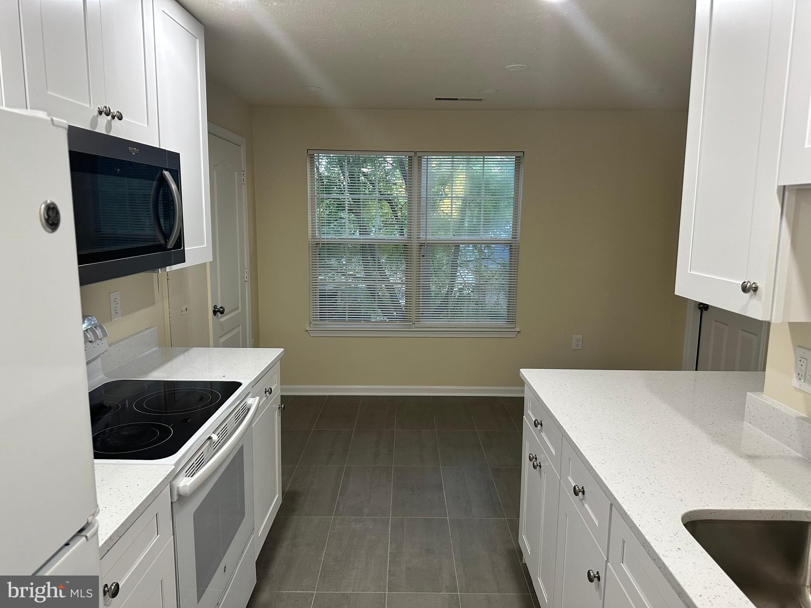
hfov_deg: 71.6
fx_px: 562
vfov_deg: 56.8
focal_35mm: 24
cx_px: 406
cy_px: 304
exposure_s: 1/120
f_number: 1.78
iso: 200
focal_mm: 6.86
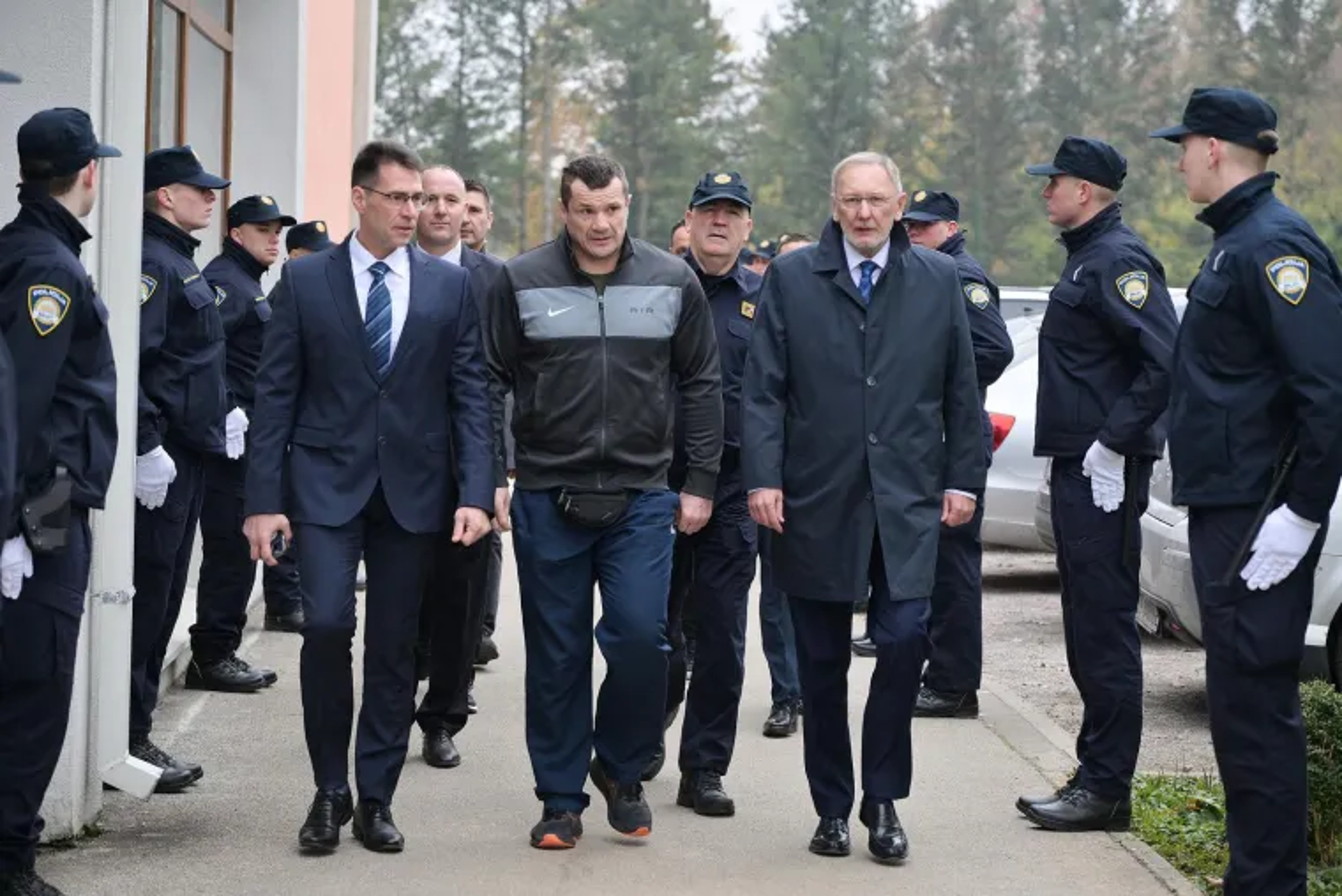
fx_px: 3318
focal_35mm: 89
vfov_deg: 15.4
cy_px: 448
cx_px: 671
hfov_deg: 22.9
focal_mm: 89
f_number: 4.5
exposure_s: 1/640
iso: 640
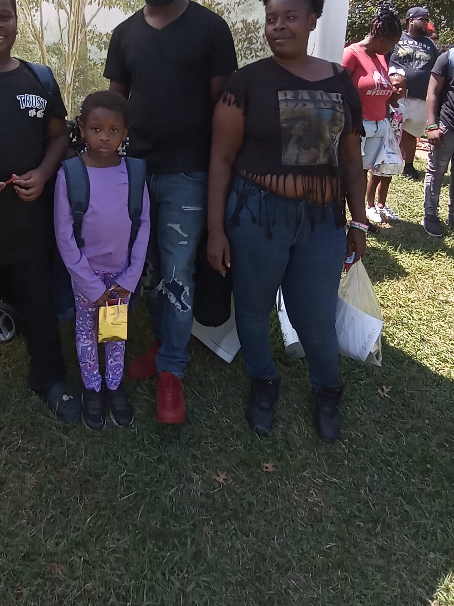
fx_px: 769
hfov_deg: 32.6
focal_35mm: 44
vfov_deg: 41.9
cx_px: 152
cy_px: 164
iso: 100
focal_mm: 1.4
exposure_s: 1/428
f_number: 2.2
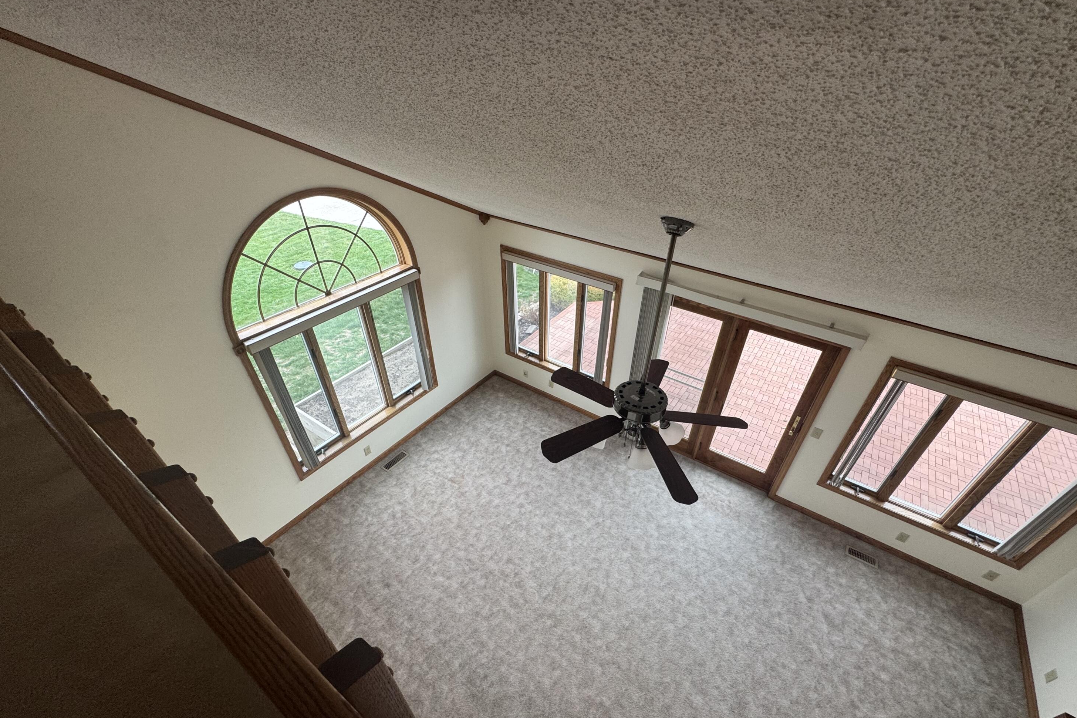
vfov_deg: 77.2
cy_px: 388
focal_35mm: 15
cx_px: 554
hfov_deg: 100.4
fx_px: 449
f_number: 2.2
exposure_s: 1/120
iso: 100
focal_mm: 2.22
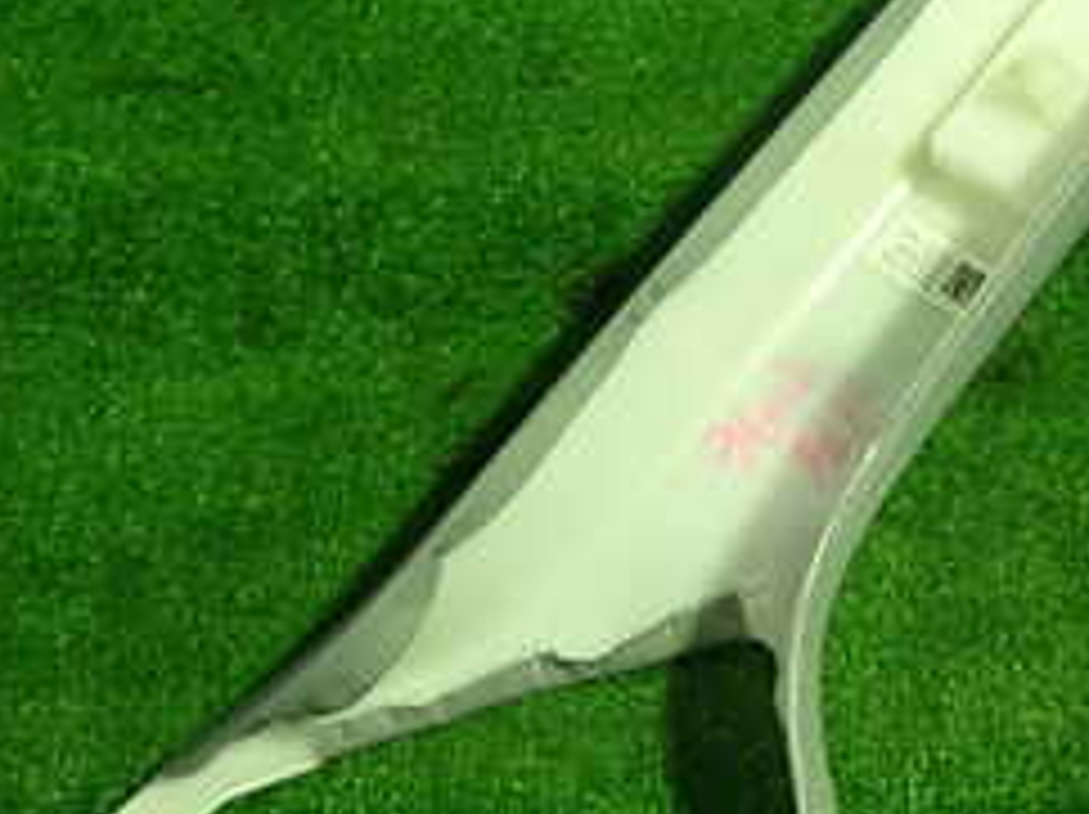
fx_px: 1949
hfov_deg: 29.3
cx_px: 1080
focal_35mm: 62
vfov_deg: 23.1
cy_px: 99
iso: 200
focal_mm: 4.5
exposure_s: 1/50
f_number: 2
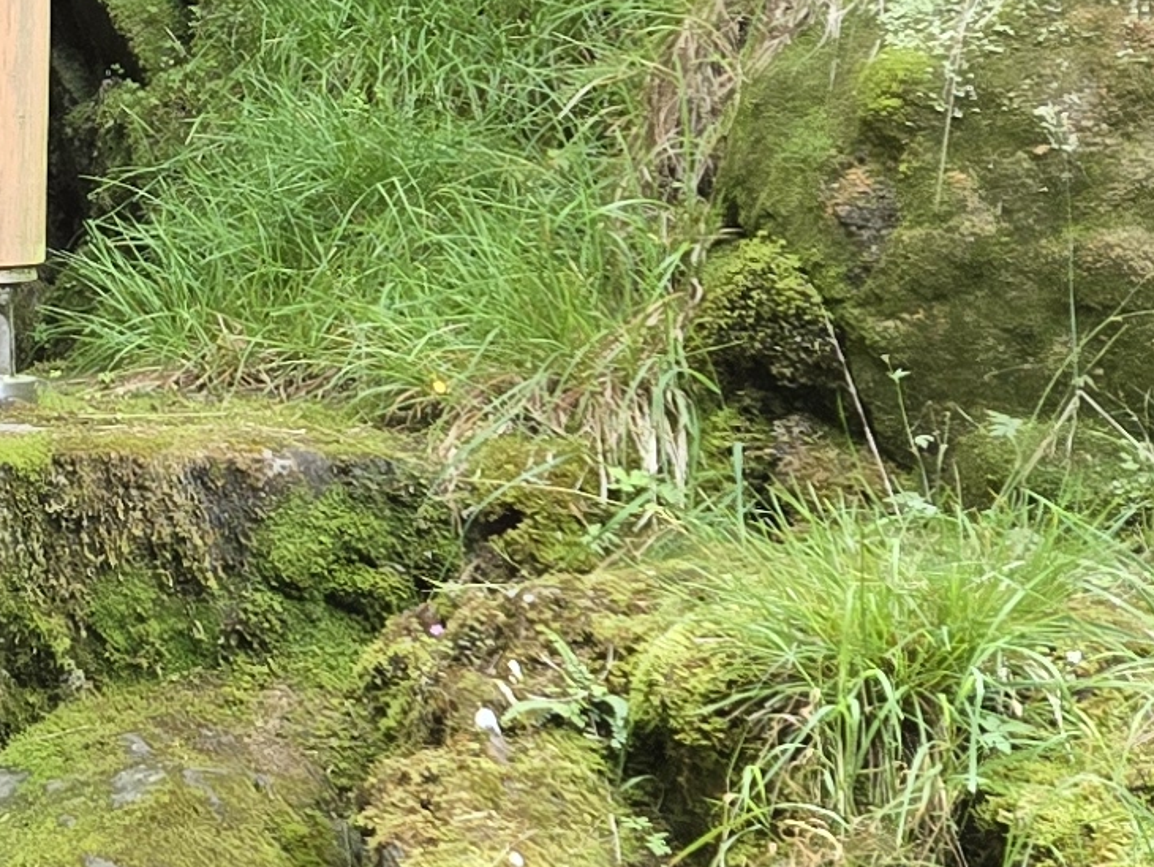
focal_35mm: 126
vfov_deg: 11.7
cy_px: 108
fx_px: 4202
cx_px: -1239
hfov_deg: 13.2
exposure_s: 1/180
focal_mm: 5.4
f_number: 1.8
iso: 100
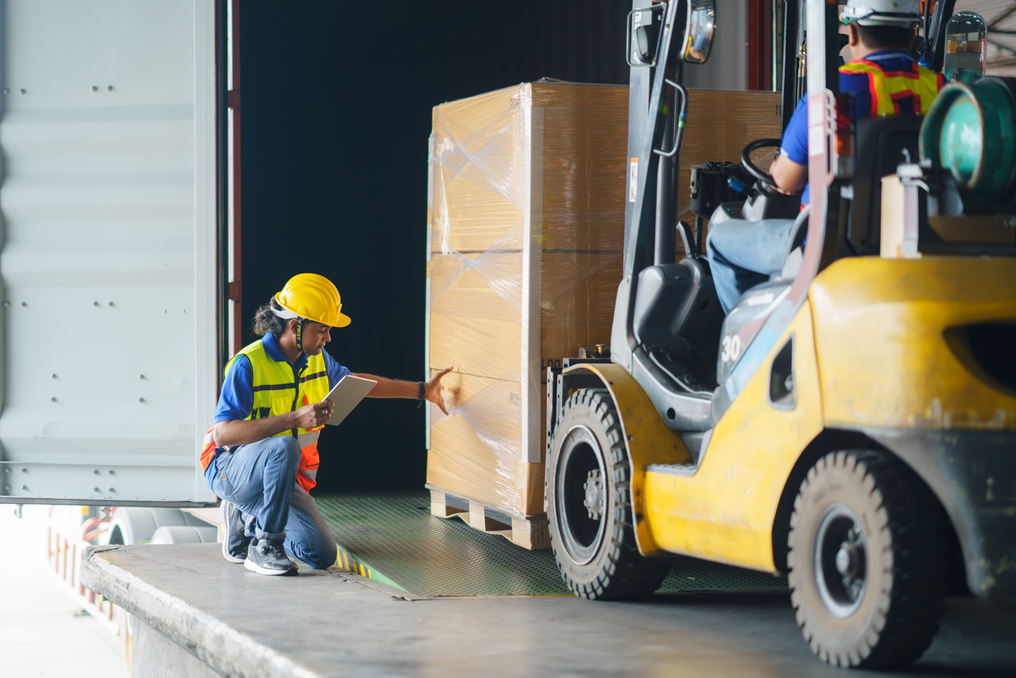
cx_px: 508
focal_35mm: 85
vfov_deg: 16.1
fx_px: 2399
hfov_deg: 23.9
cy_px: 339
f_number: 1.4
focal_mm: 85
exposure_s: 1/320
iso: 200
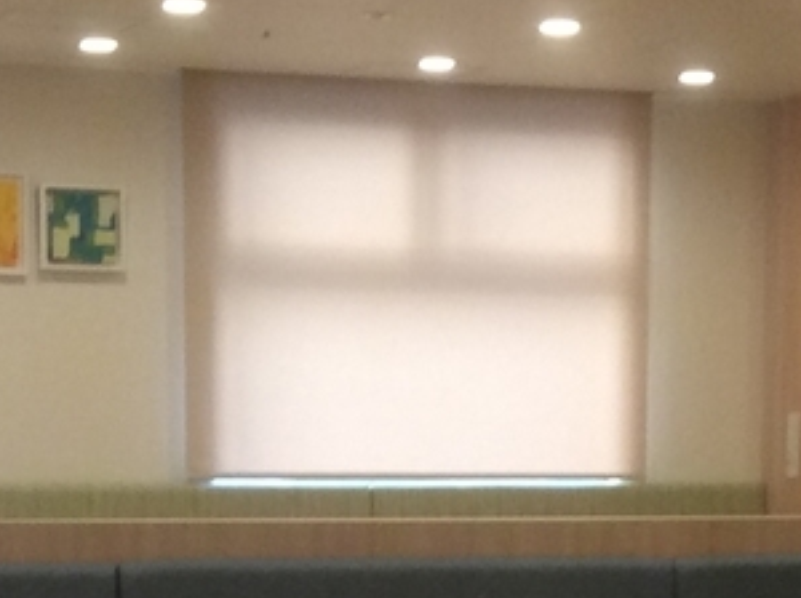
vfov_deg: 11.4
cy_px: 675
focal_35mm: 128
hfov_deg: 15.4
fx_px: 2957
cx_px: 569
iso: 100
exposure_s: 1/24
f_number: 2.4
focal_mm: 3.3
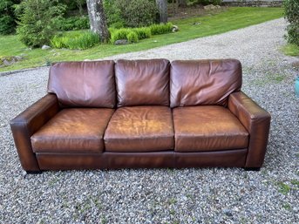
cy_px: 112
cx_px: 150
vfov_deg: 54.9
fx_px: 216
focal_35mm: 25
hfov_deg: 69.4
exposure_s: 1/121
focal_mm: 5.1
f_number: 1.6
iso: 80
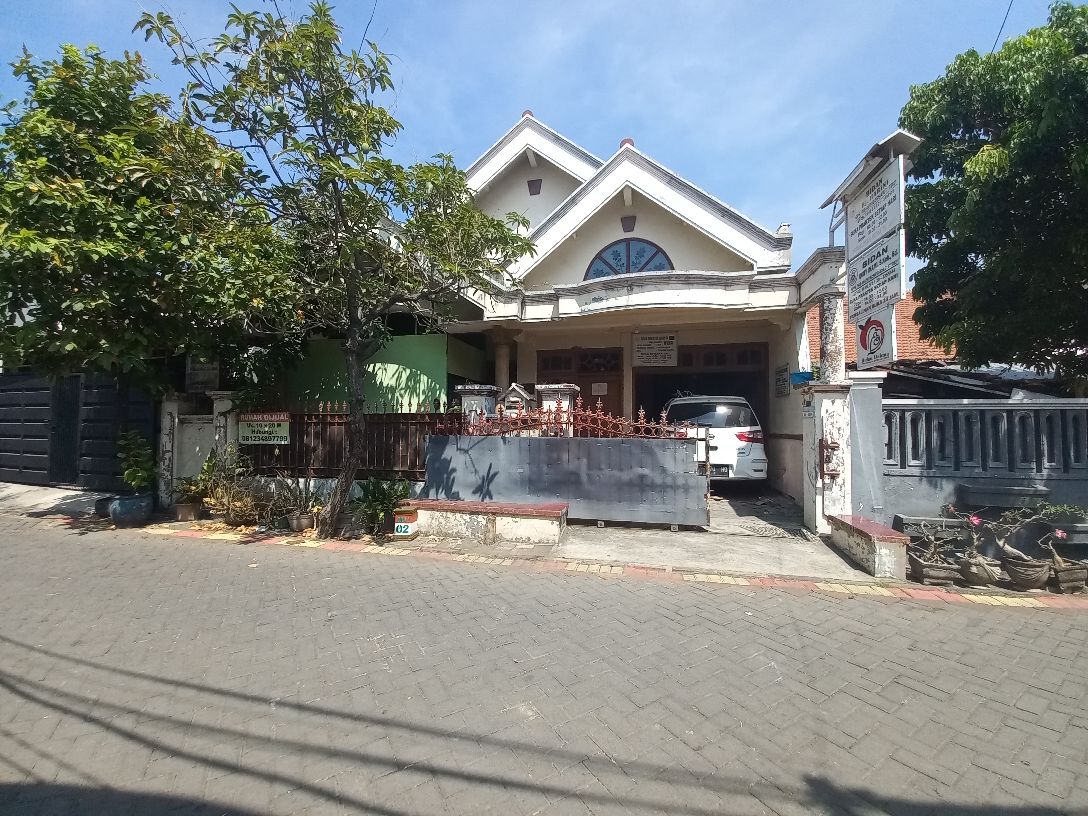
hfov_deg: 106.2
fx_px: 409
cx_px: 544
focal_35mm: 13
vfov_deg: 89.9
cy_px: 408
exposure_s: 1/996
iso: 40
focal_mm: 1.42
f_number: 2.2
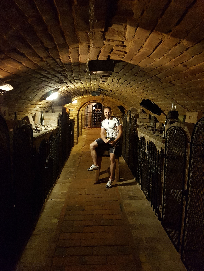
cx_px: 102
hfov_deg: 53.1
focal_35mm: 26
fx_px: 204
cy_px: 136
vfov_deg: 67.3
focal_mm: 4.2
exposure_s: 1/10
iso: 500
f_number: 1.7
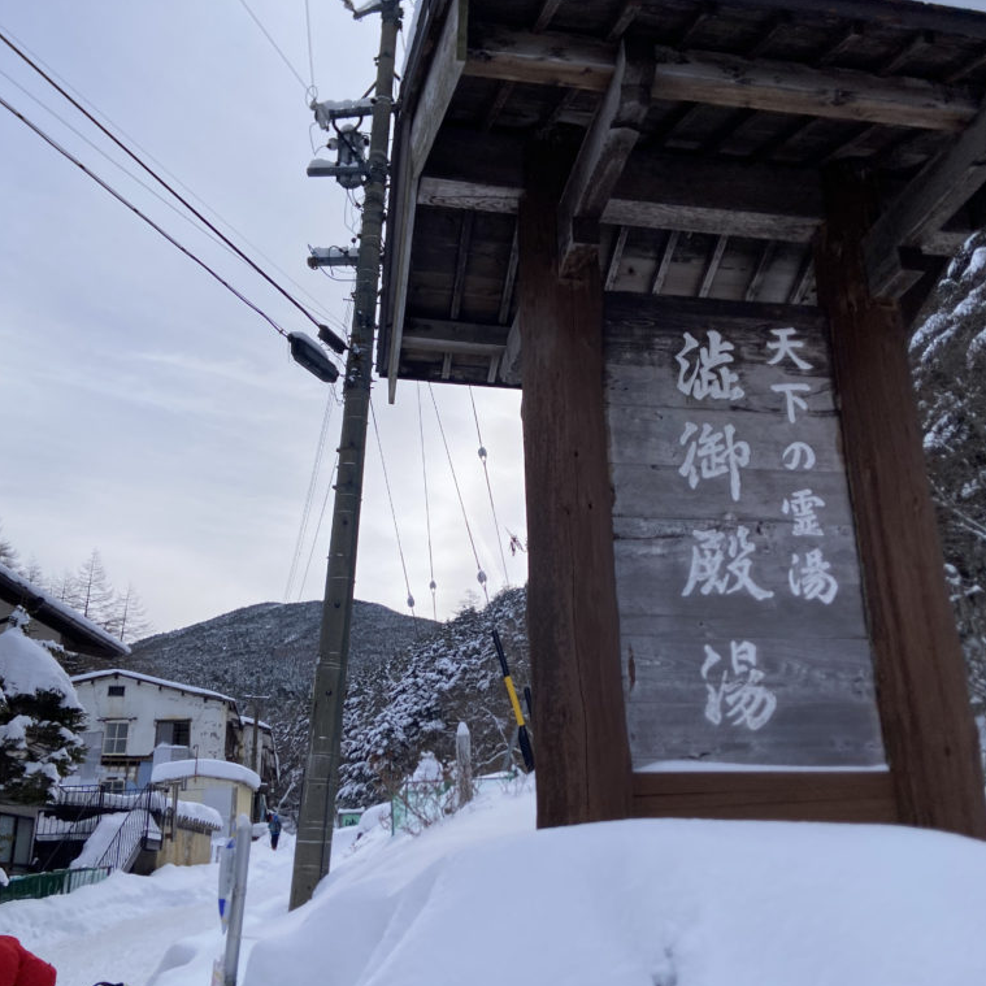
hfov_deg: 52.5
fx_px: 999
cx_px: 496
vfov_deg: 52.3
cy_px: 577
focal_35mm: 31
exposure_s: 1/1779
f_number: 1.8
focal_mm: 4.25
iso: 32
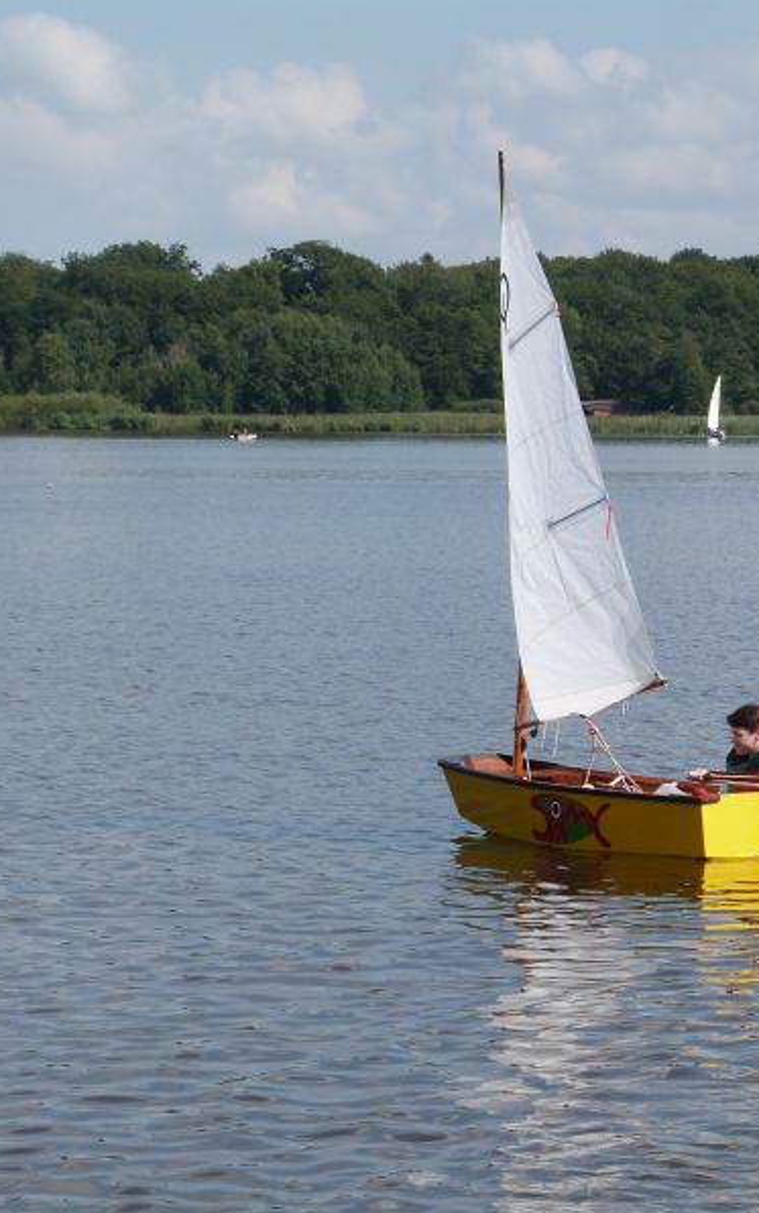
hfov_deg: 8.4
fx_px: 5125
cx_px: 643
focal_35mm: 155
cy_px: 604
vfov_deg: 13.5
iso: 100
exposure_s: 1/500
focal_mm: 19.7
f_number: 5.6
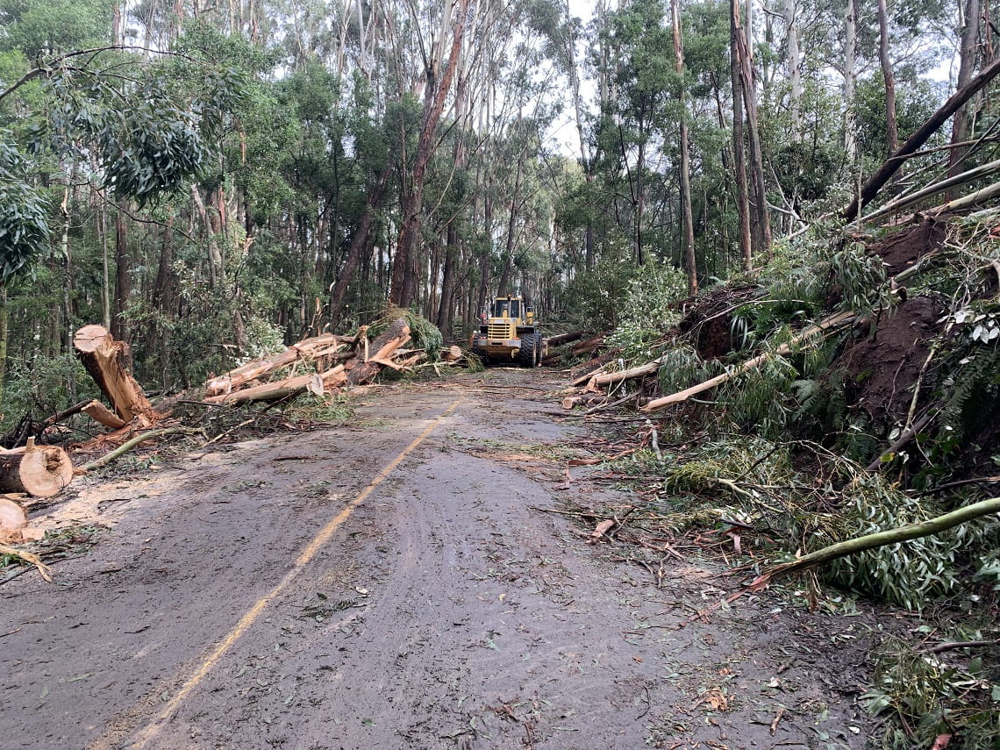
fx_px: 751
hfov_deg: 67.3
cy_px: 375
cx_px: 500
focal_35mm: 26
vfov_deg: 53.1
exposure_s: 1/139
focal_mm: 4.25
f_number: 1.8
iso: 25
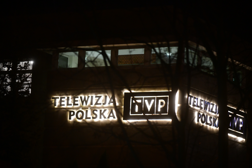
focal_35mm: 200
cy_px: 84
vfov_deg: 6.9
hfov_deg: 10.3
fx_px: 1400
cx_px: 126
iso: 1600
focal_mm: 200
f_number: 2.8
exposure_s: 1/100
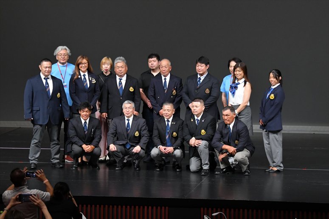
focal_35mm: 174
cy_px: 110
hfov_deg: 11.8
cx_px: 164
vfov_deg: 7.9
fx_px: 1589
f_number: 5.6
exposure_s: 1/400
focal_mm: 116
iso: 3200
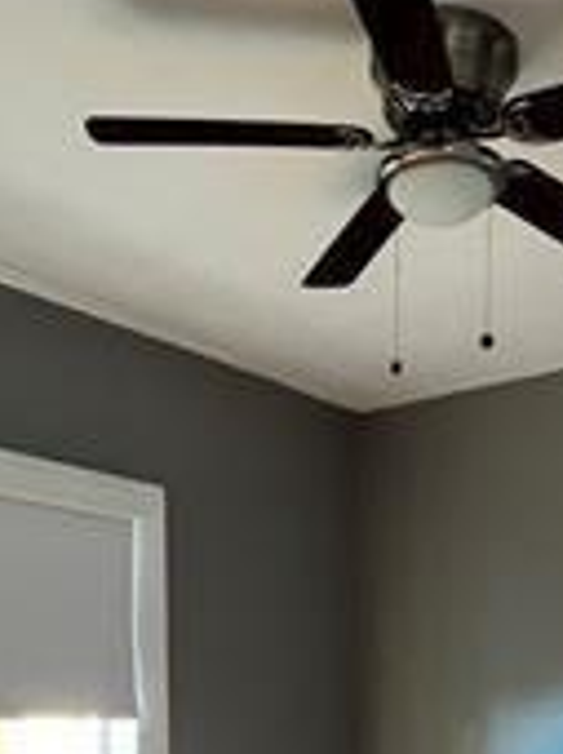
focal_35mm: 46
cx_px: 421
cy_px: 843
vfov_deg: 35.0
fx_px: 1000
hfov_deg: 30.9
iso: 200
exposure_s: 1/120
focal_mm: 1.57
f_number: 1.8
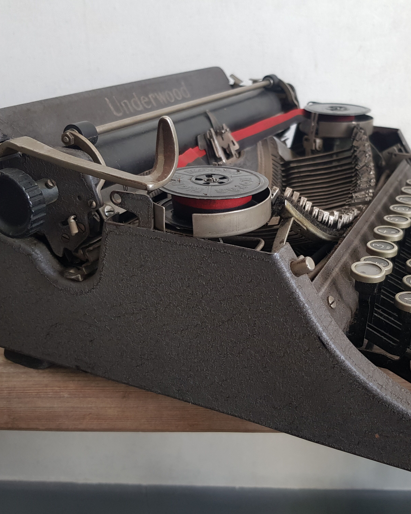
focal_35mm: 34
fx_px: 517
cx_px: 269
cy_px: 257
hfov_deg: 42.8
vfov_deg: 52.8
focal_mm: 4.3
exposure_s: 1/60
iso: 80
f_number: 1.7
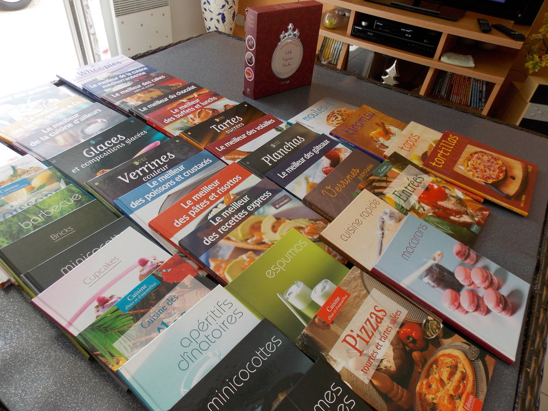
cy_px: 211
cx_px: 267
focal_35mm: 24
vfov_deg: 56.8
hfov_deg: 71.6
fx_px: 380
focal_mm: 4
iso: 80
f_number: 3.1
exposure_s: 1/80
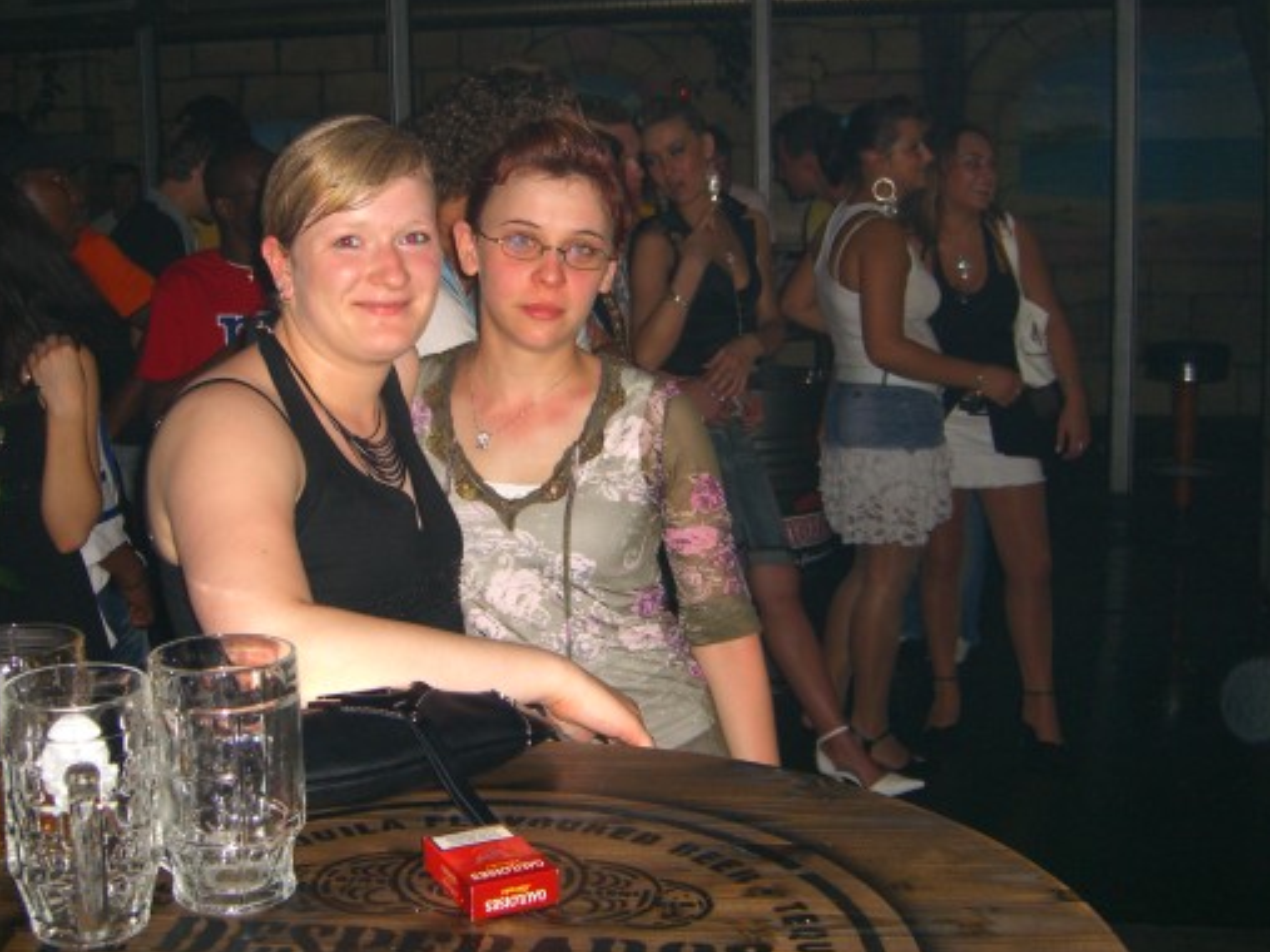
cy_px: 438
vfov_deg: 32.2
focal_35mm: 45
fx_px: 1651
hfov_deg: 41.9
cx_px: 521
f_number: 2.8
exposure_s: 1/60
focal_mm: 7.9
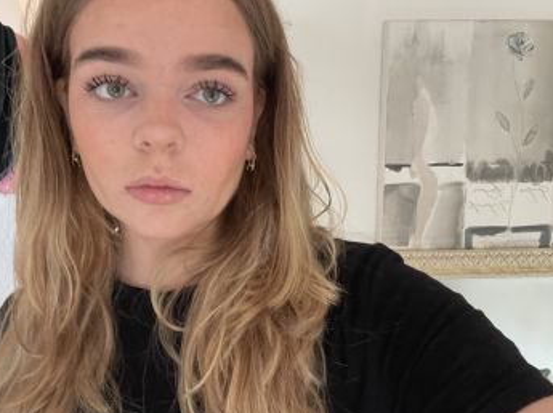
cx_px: 234
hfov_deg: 59.7
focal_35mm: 30
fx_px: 479
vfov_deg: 46.7
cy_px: 217
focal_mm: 2.71
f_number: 2.2
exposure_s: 1/40
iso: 400
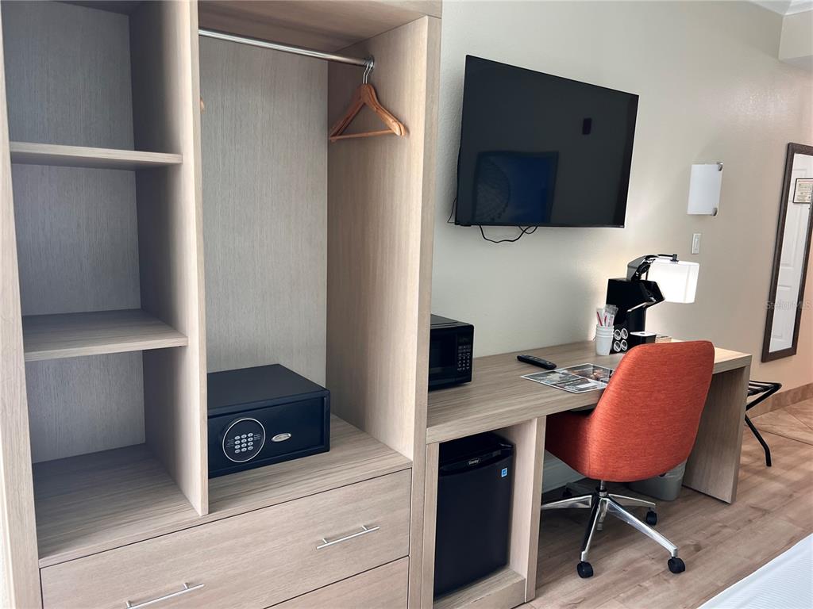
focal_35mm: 26
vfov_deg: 53.1
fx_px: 611
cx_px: 406
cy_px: 304
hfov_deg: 67.3
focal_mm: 5.7
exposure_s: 1/120
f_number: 1.5
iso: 125
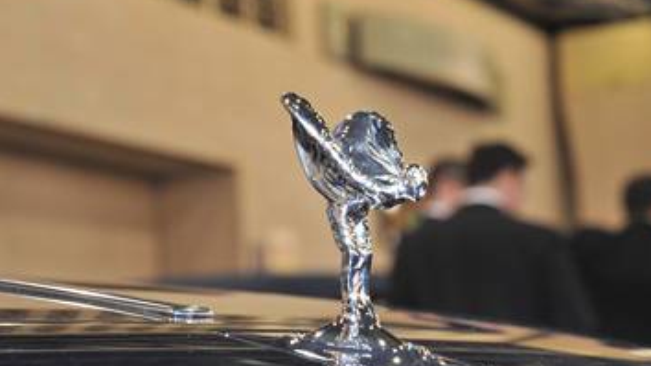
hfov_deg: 18.8
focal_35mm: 114
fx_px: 1968
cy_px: 193
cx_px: 355
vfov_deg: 10.6
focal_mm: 70
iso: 1250
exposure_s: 1/40
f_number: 9
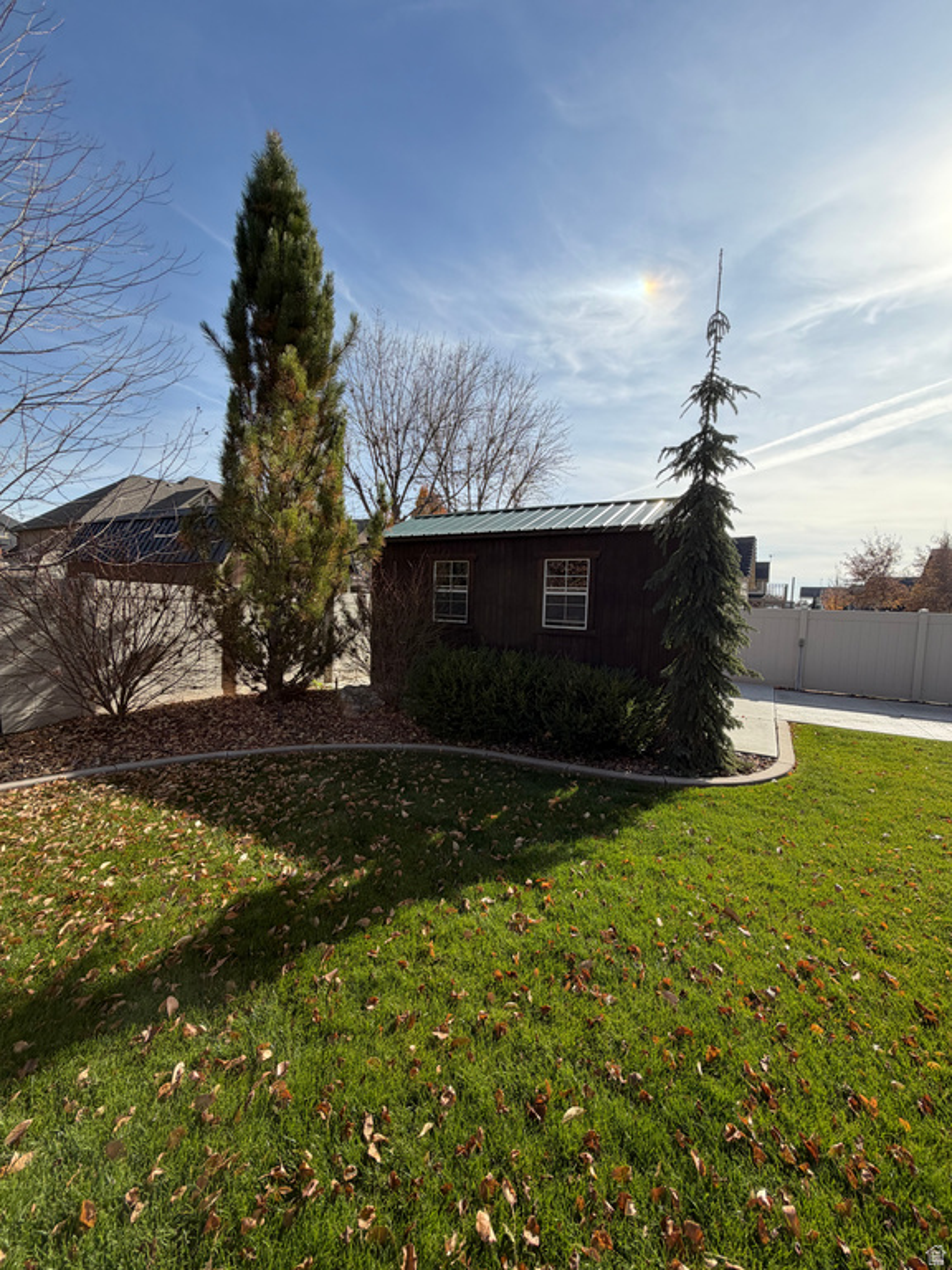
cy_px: 635
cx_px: 476
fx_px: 513
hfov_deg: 85.7
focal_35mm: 14
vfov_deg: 102.1
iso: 25
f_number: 2.2
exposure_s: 1/779
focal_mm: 2.22
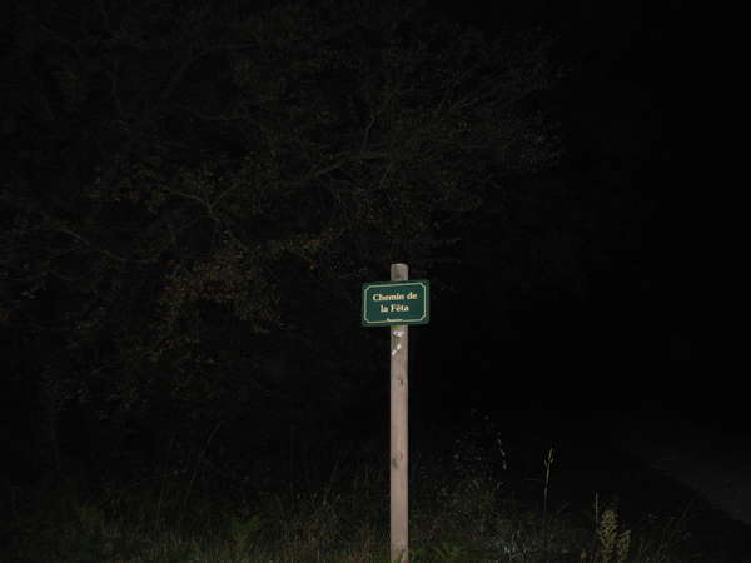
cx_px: 376
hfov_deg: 49.0
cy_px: 282
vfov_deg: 37.7
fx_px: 824
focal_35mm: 38
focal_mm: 6.3
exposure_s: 1/161
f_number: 2.9
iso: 400
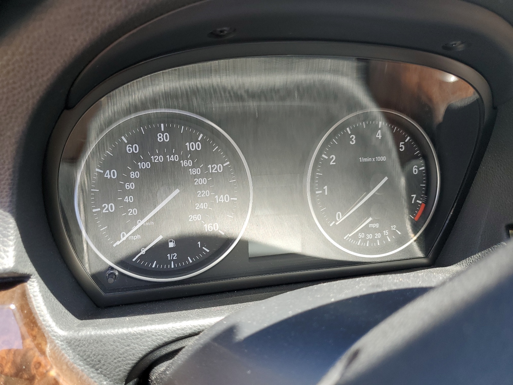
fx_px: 385
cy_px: 192
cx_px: 256
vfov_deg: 53.1
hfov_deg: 67.3
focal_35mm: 26
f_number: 1.5
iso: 50
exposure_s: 1/156
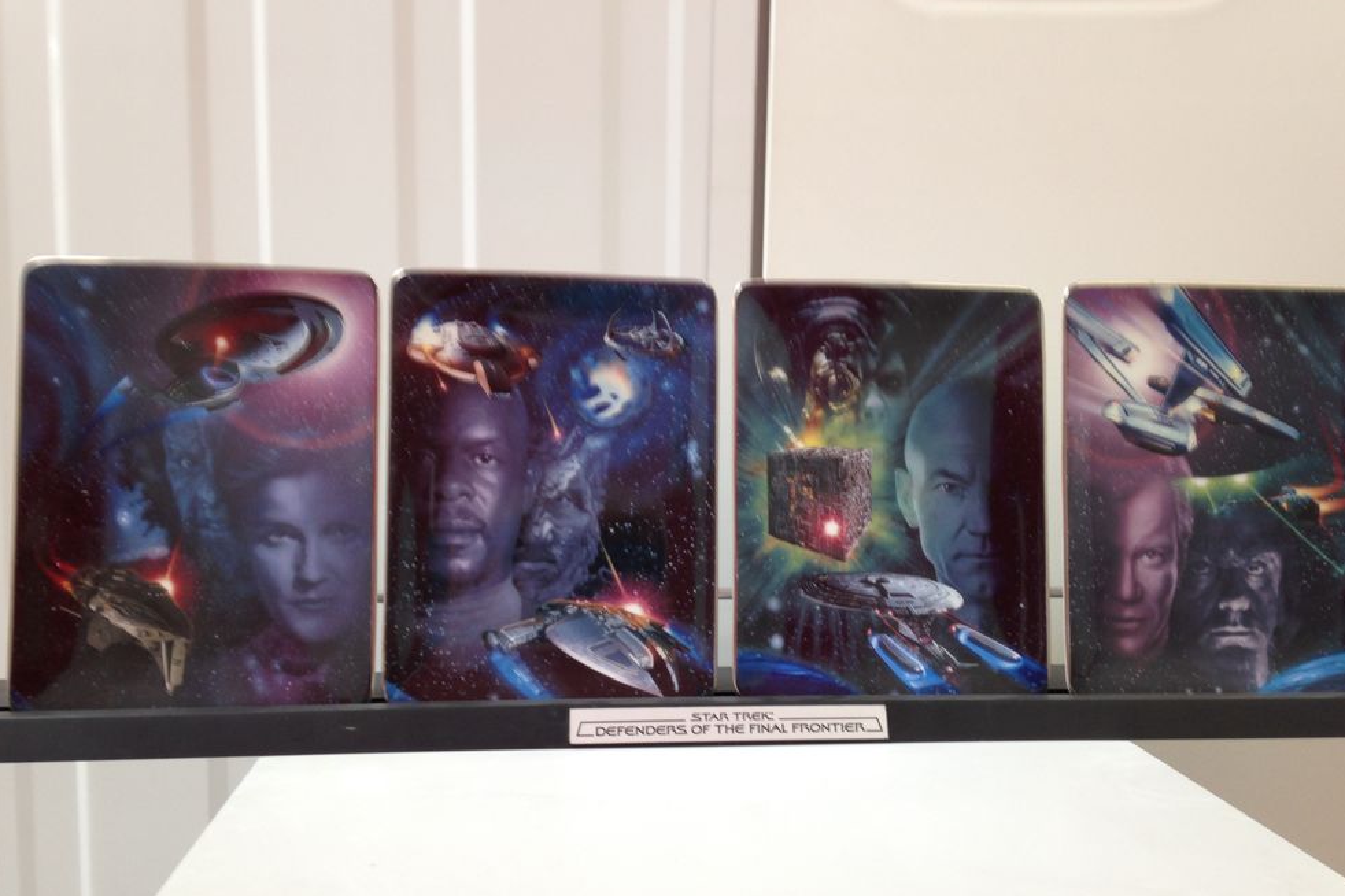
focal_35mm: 35
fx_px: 1308
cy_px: 503
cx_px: 680
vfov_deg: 37.8
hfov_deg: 54.4
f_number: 2.4
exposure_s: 1/20
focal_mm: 4.12
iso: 64
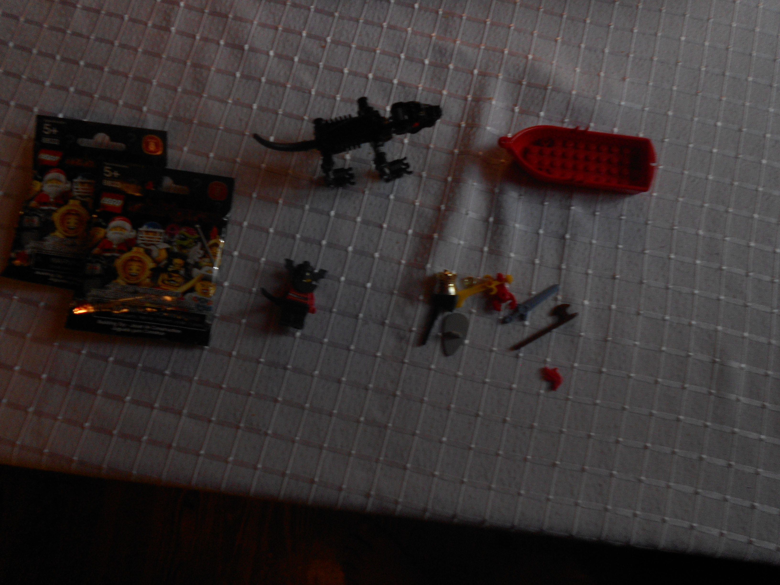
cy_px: 292
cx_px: 390
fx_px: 653
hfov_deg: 61.7
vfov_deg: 48.2
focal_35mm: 29
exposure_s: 1/30
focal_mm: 5.1
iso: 125
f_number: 3.4
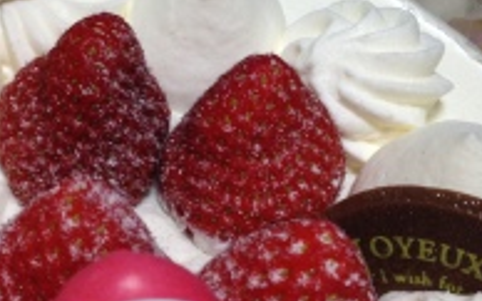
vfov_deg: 14.3
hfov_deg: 23.1
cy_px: 24
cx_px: 251
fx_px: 1182
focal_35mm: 90
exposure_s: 1/20
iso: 64
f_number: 2.4
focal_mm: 4.12
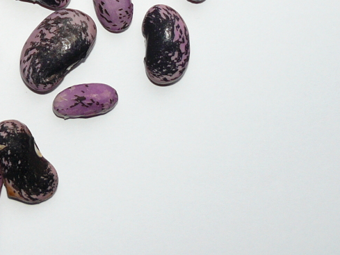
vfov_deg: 13.7
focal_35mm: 106
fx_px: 1041
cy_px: -33
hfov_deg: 17.9
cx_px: -24
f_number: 2.8
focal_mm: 6
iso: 100
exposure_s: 1/125
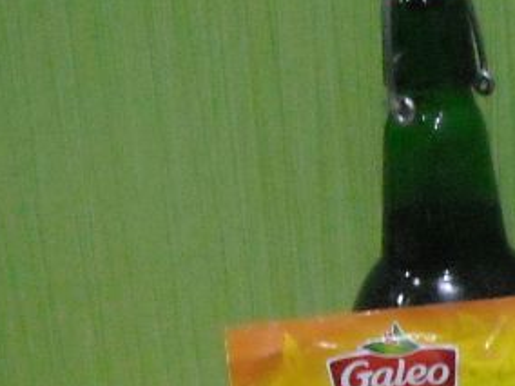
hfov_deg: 15.1
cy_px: 388
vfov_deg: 11.6
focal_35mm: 126
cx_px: 617
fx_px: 1875
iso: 800
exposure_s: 1/30
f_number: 2.8
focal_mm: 5.7
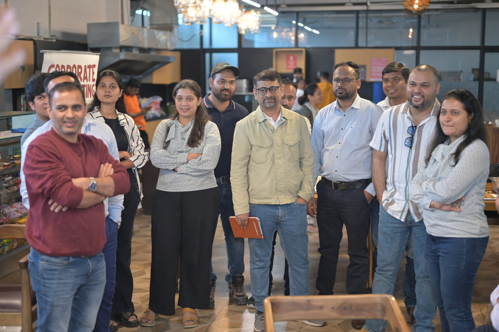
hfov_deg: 39.6
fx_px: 693
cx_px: 250
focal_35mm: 50
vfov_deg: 27.0
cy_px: 166
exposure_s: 1/80
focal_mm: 50
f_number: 1.8
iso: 640
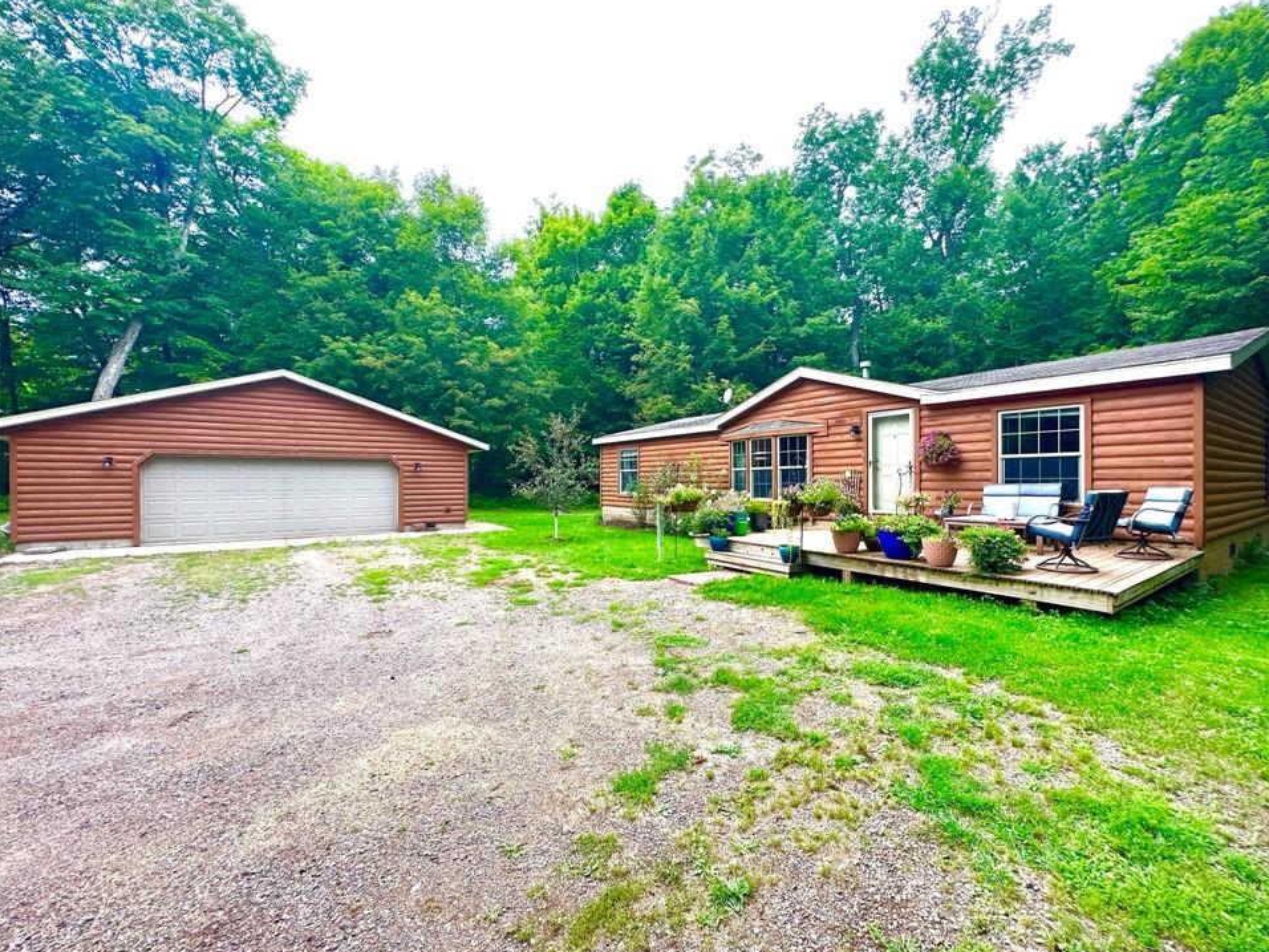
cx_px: 676
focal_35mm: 15
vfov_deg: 81.7
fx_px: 550
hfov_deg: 98.0
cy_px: 483
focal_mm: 2.22
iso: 40
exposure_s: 1/184
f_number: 2.2
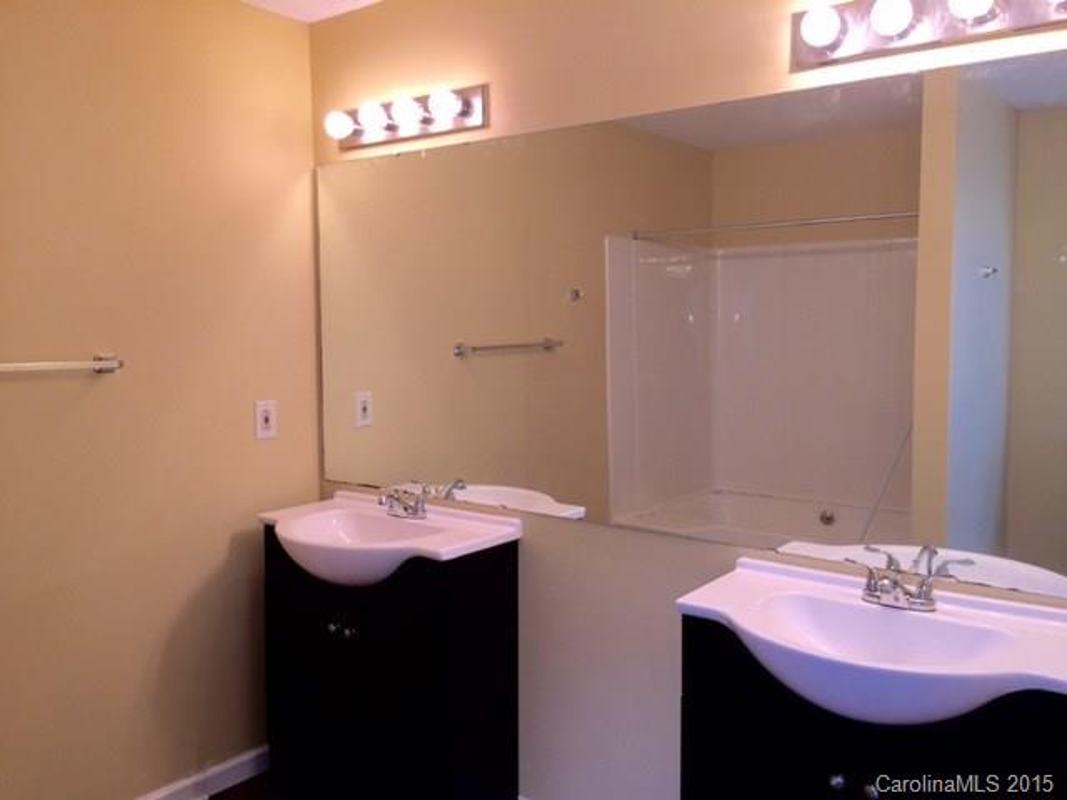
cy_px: 400
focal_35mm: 29
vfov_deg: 48.2
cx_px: 534
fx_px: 894
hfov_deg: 61.7
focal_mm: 4.15
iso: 32
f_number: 2.2
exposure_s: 1/35
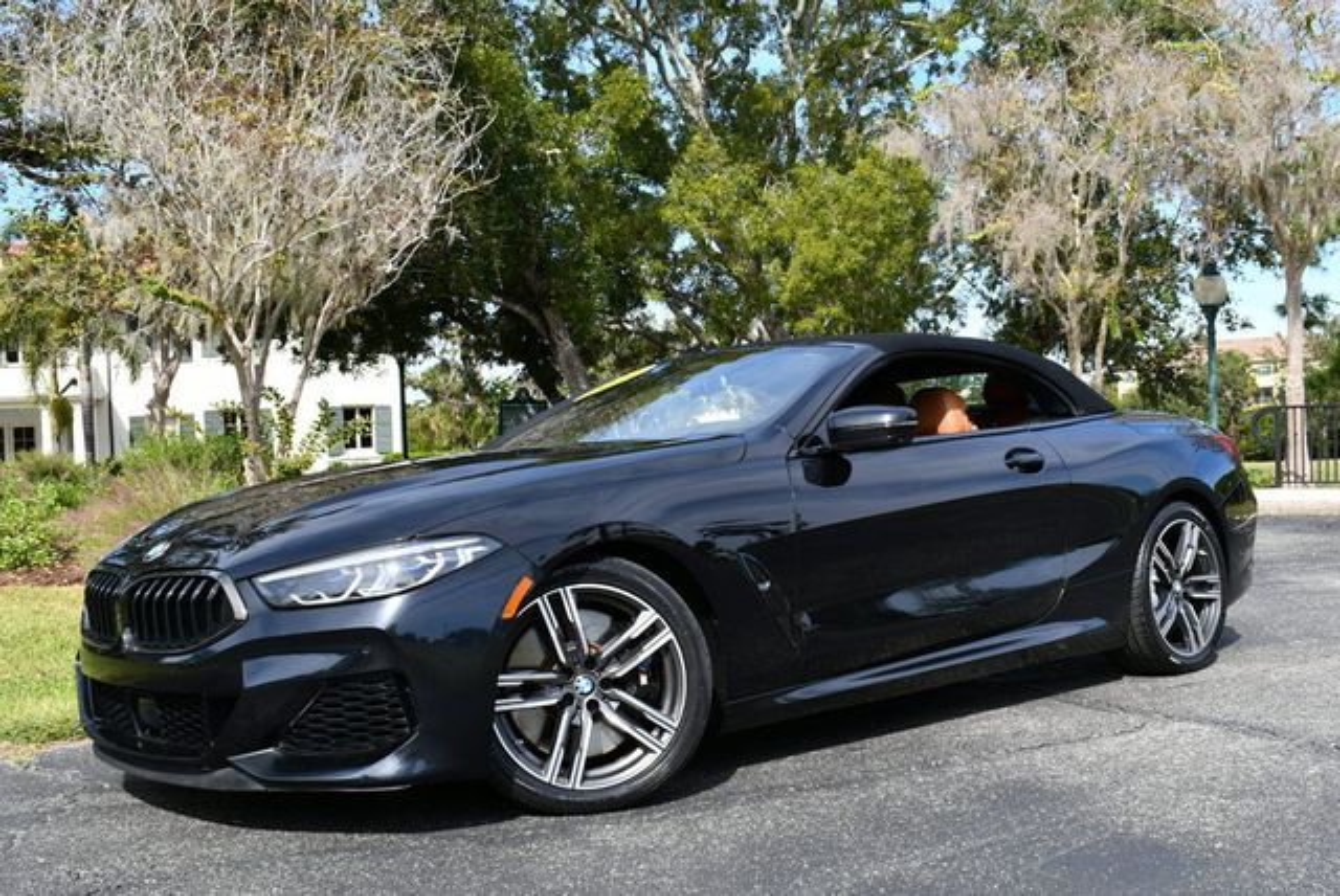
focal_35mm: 42
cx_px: 670
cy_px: 448
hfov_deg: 46.4
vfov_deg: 32.0
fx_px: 1565
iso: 140
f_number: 8
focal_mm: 21
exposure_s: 1/250
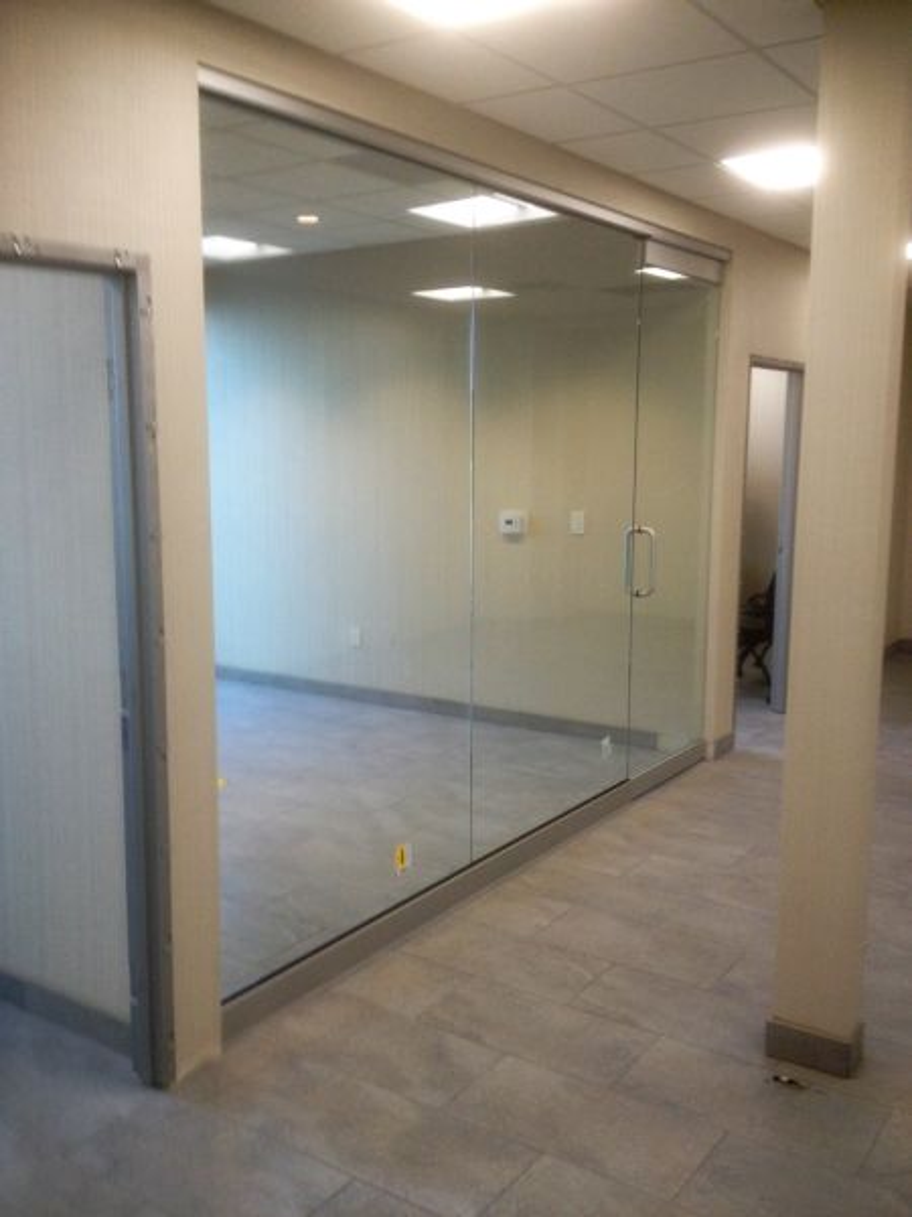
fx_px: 1229
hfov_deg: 40.7
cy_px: 608
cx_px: 456
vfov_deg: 52.6
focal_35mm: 35
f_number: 2.4
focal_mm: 4.28
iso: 64
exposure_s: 1/40
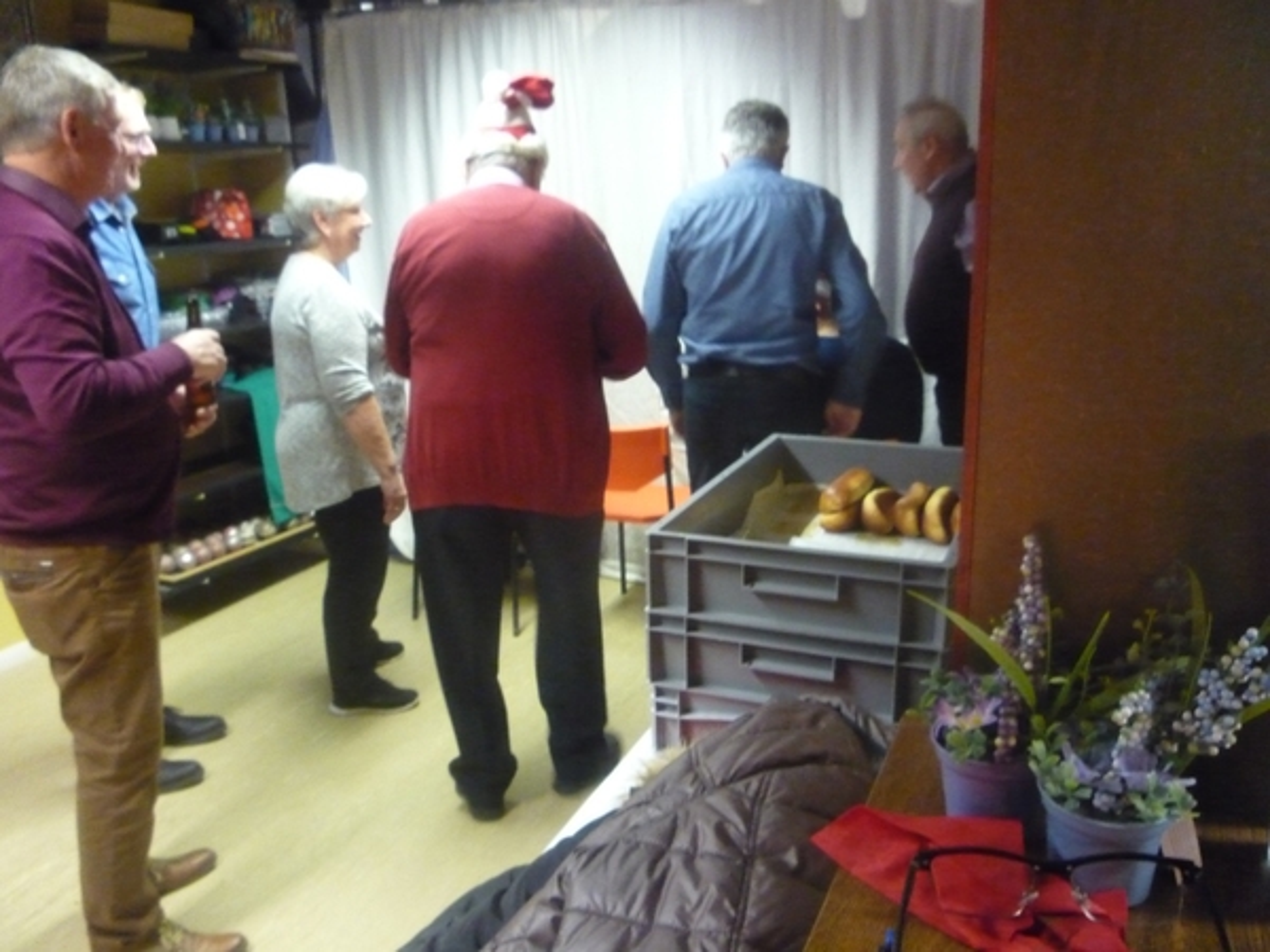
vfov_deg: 46.8
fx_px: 1101
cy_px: 476
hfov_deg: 60.0
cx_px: 635
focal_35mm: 30
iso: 800
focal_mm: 5.2
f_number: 3.3
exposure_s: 1/20
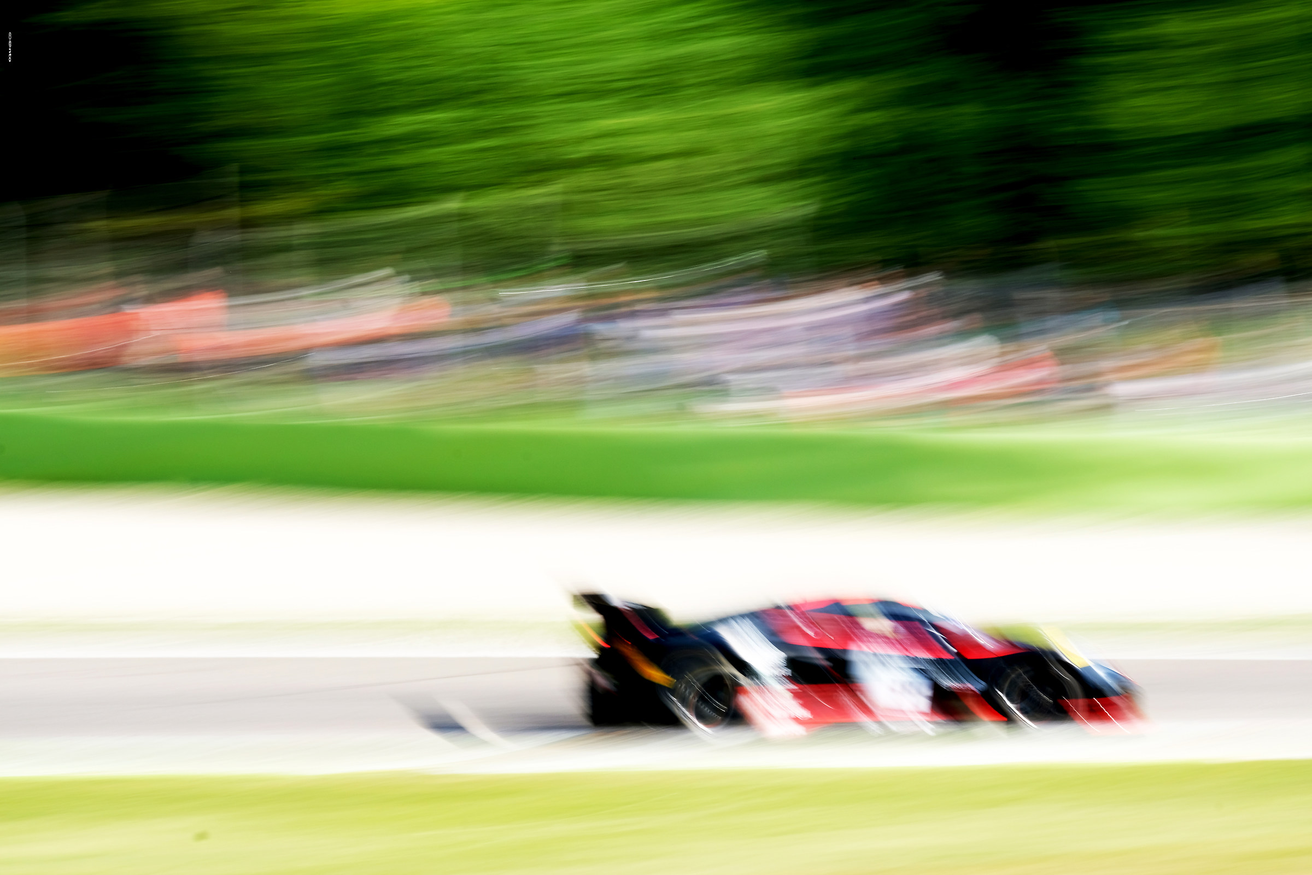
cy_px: 438
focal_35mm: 300
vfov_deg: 4.6
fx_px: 10932
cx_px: 656
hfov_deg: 6.9
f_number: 22
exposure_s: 1/15
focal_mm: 200
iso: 200
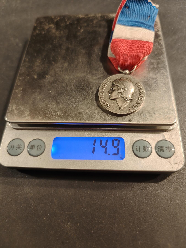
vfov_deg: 73.9
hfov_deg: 58.9
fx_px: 165
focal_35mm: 23
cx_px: 93
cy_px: 124
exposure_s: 1/121
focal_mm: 6.06
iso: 250
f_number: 1.6
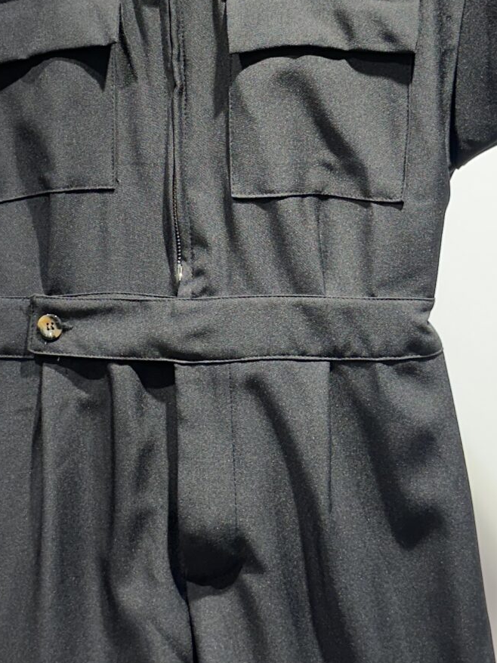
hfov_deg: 21.0
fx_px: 1341
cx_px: 184
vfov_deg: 27.3
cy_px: 153
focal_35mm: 70
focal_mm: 6.86
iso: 160
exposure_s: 1/50
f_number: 1.78
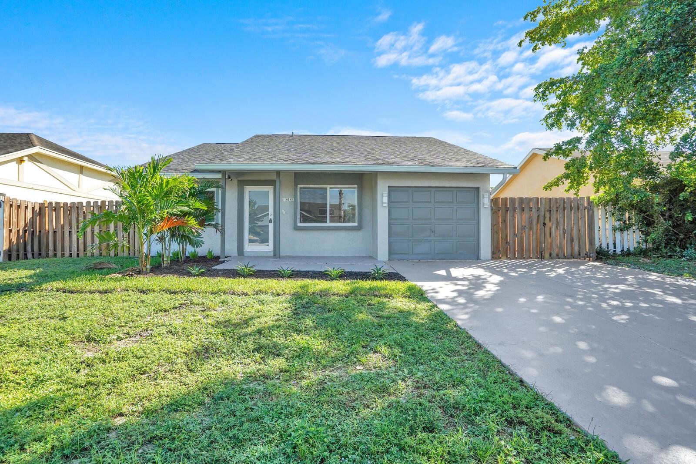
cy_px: 232
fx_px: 309
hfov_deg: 96.7
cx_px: 348
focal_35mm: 16
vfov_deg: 73.7
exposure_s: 1/640
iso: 800
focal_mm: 16
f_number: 8
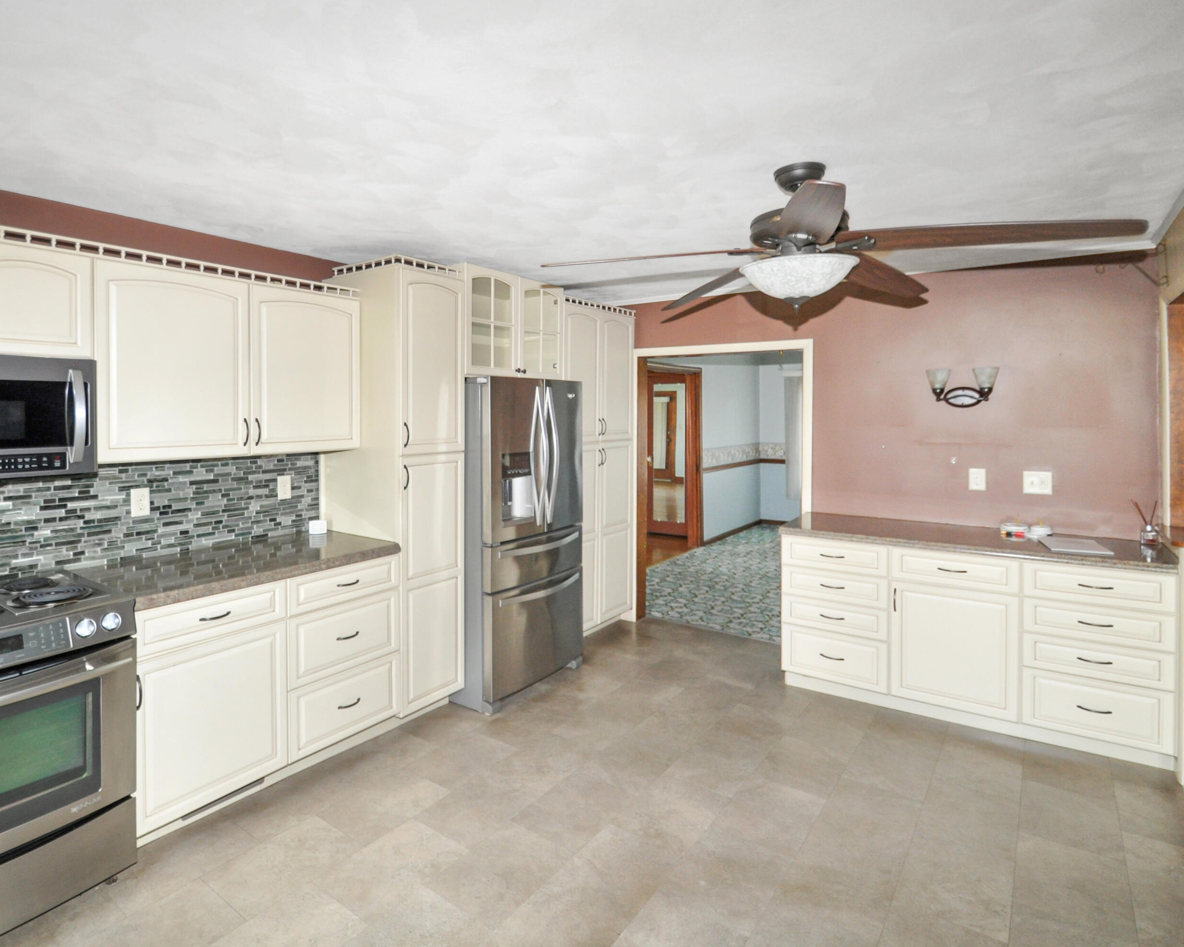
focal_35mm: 17
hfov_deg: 89.1
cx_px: 507
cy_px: 472
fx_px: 596
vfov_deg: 77.0
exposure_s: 1/60
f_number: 4
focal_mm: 10
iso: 800
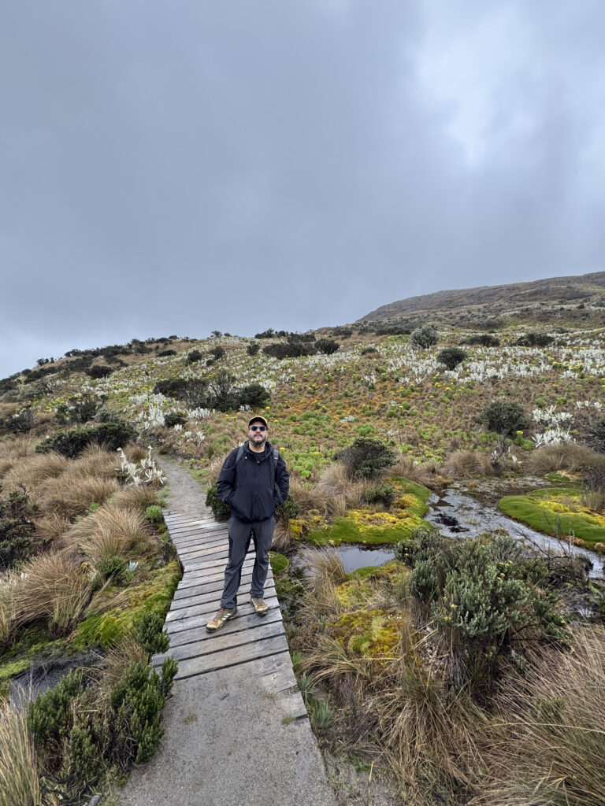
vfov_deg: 102.1
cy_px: 403
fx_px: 326
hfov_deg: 85.7
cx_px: 302
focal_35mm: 14
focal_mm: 2.22
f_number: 2.2
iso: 40
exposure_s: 1/812
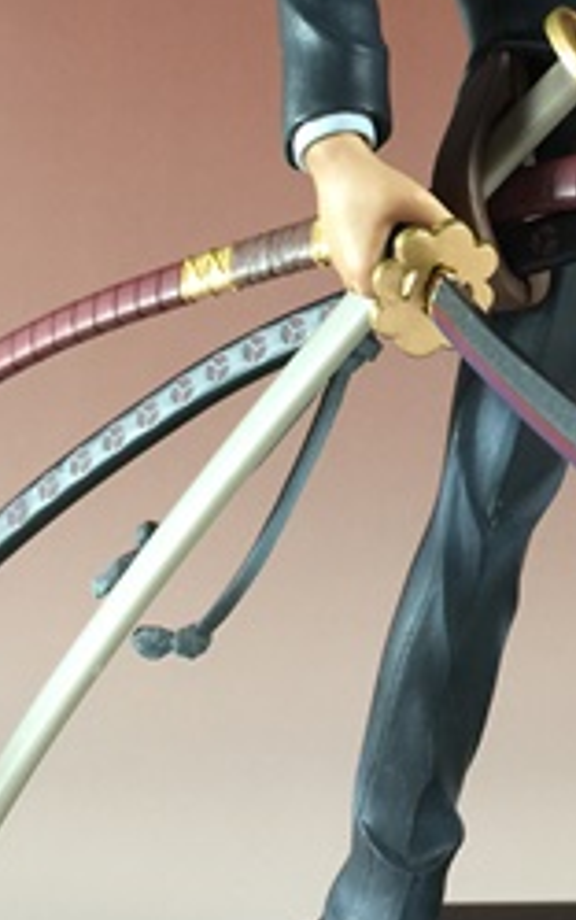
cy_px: 399
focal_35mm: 79
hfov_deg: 15.9
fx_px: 1981
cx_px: 698
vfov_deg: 26.1
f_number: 2.2
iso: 50
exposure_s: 1/33
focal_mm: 4.15
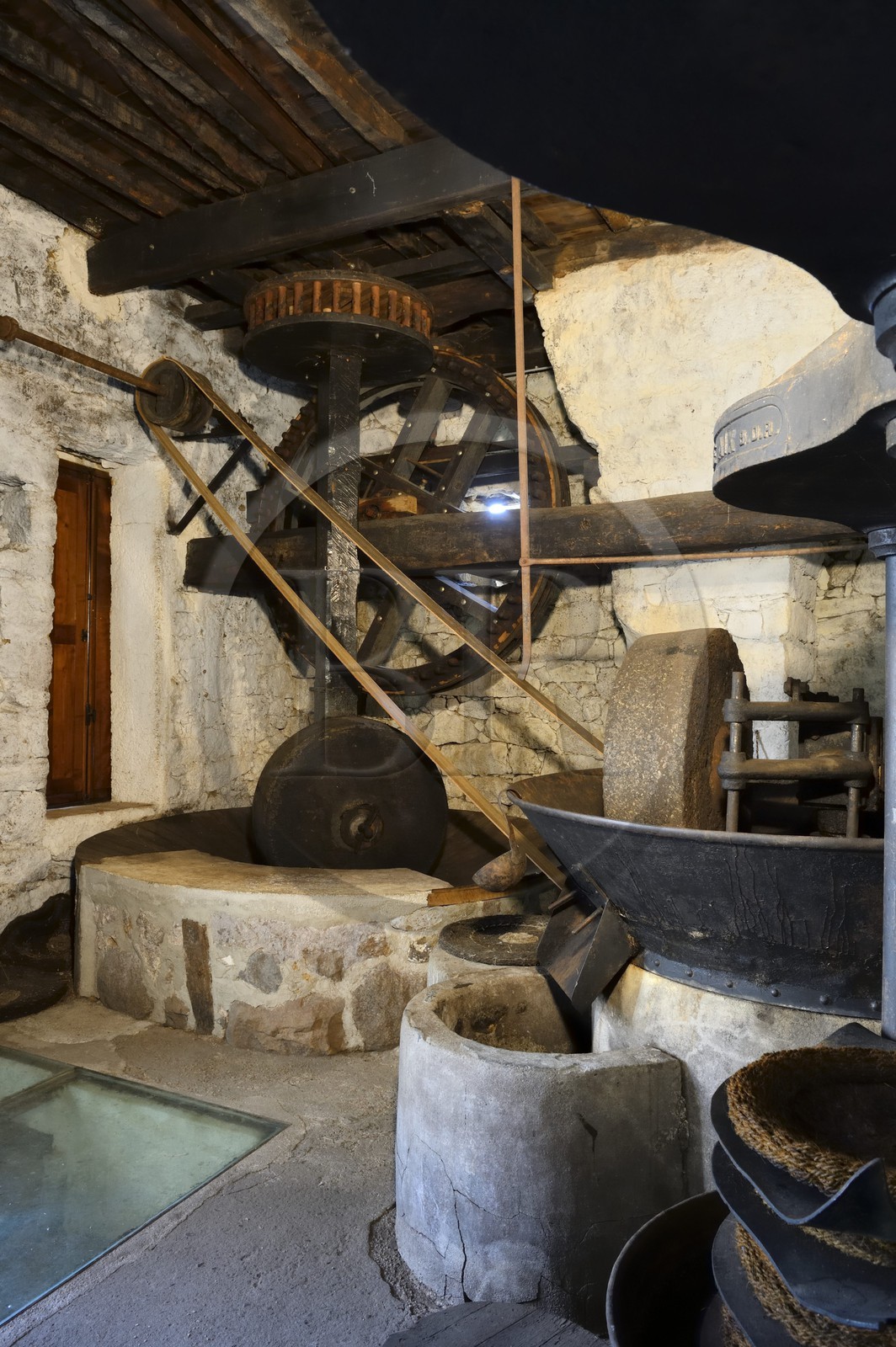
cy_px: 674
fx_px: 897
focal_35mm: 24
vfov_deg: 73.8
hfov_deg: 53.1
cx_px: 448
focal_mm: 24
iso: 800
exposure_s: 1/6
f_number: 9
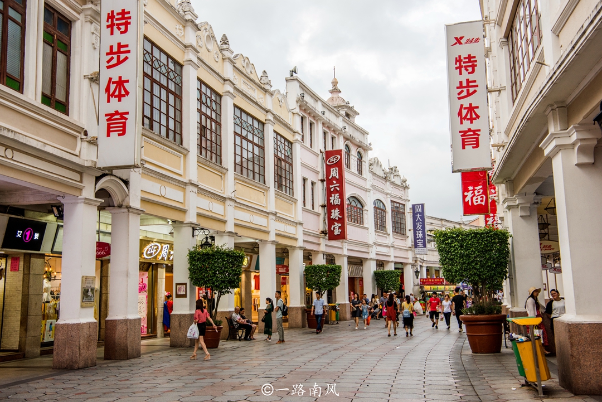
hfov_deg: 50.7
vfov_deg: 35.1
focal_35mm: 38
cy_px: 201
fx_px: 636
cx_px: 301
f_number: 8
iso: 320
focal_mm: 38
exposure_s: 1/100
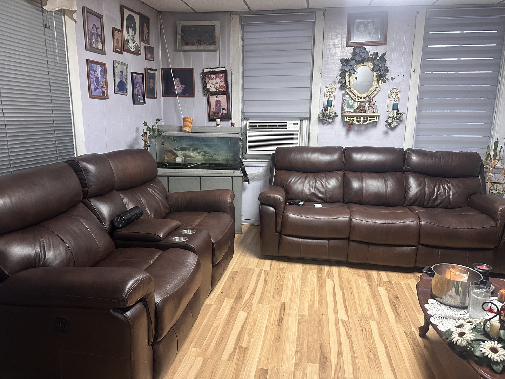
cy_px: 190
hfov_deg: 71.6
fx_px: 350
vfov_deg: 56.8
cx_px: 252
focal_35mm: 24
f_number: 1.78
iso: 320
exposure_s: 1/60
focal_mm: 6.86
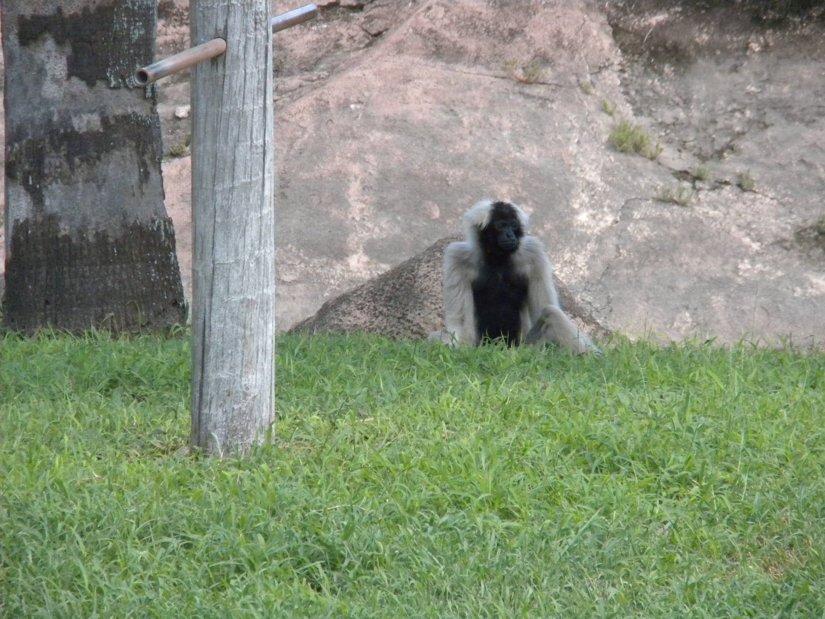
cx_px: 412
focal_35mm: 260
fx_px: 6197
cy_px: 310
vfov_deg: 5.7
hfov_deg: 7.6
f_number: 5.3
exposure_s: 1/541
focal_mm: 46.2
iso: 400
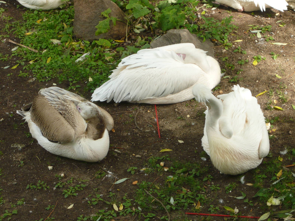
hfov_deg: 19.6
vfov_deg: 14.8
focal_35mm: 100
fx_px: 852
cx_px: 148
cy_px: 110
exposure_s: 1/60
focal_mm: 16.5
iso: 125
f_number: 5.1
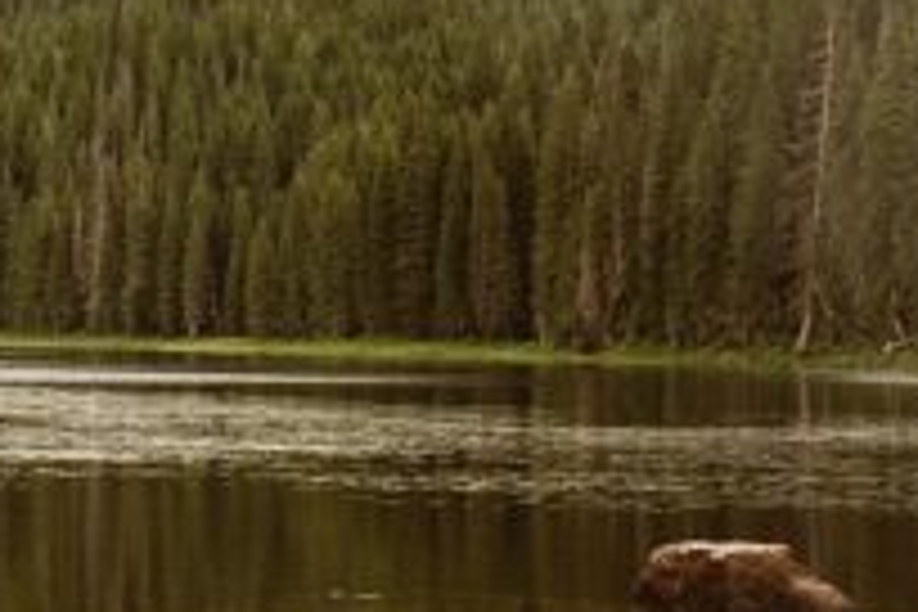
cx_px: -814
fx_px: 4488
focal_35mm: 176
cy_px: 266
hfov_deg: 10.8
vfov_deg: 7.8
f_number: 3.5
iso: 250
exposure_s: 1/1600
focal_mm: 35
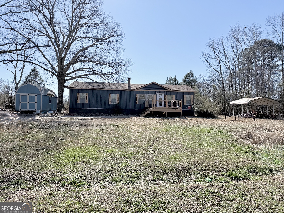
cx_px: 142
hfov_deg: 71.6
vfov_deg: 56.8
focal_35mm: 24
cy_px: 106
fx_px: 197
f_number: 1.78
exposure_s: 1/4975
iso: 80
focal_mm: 6.76
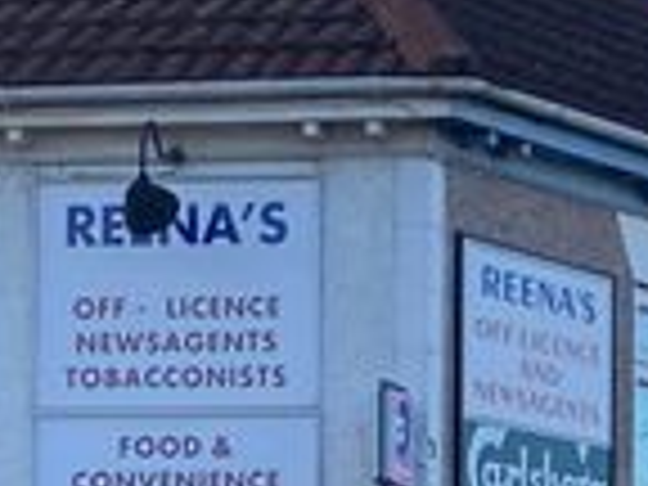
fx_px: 3838
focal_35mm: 205
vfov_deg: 7.1
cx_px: 673
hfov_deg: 9.6
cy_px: 792
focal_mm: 4.25
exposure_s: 1/1103
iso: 32
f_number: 1.8
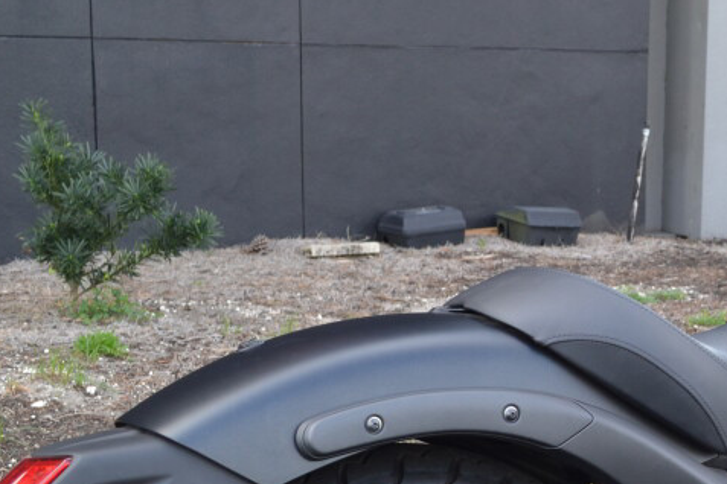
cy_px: 422
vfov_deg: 16.3
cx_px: 774
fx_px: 1676
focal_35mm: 83
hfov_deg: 23.2
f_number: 5.6
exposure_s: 1/125
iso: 200
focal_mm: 22
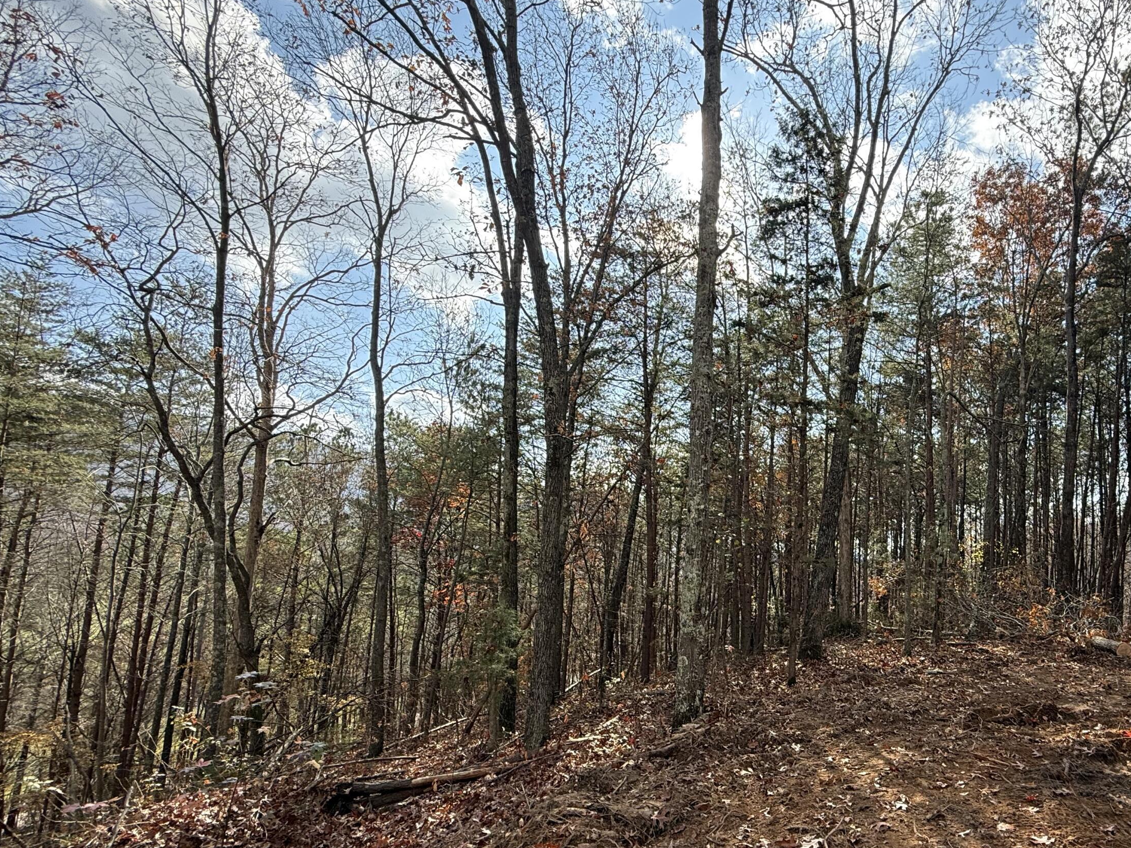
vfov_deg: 68.3
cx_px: 749
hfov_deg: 82.0
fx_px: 621
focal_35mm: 19
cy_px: 488
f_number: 2.2
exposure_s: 1/569
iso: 64
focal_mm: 2.22
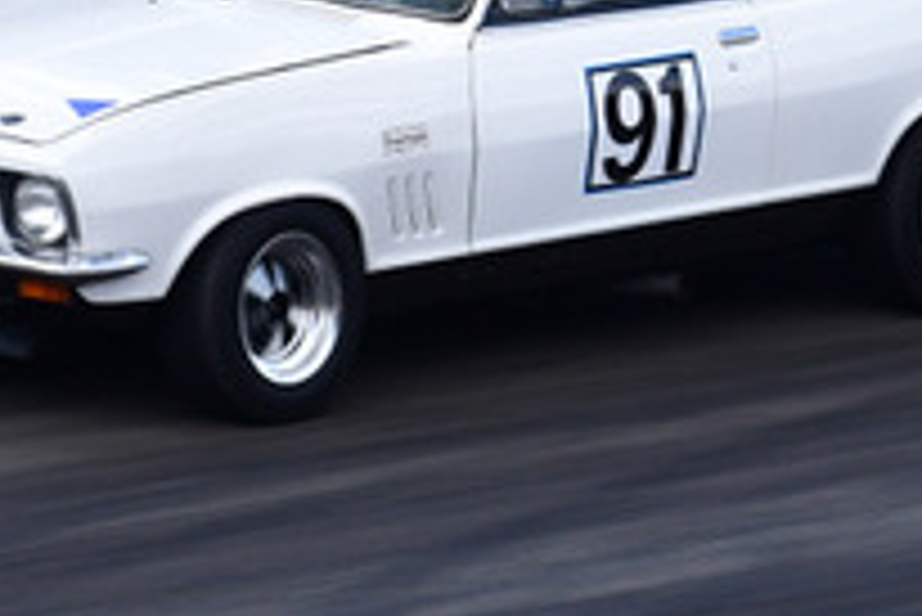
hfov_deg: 2.7
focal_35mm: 761
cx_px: 468
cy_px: -499
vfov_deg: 1.8
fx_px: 19503
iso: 640
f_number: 11
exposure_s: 1/250
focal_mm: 130
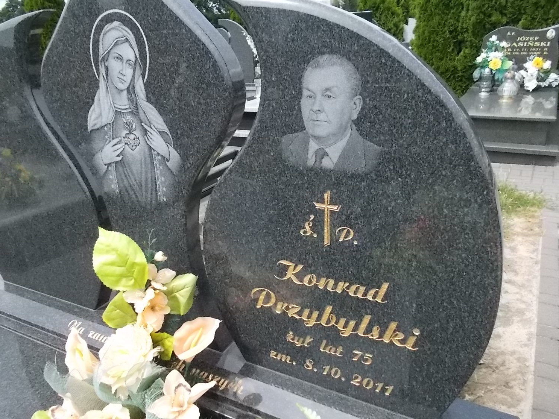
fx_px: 452
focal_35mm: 28
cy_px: 217
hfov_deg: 63.4
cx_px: 276
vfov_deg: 49.7
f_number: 8
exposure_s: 1/400
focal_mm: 4.6
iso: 400
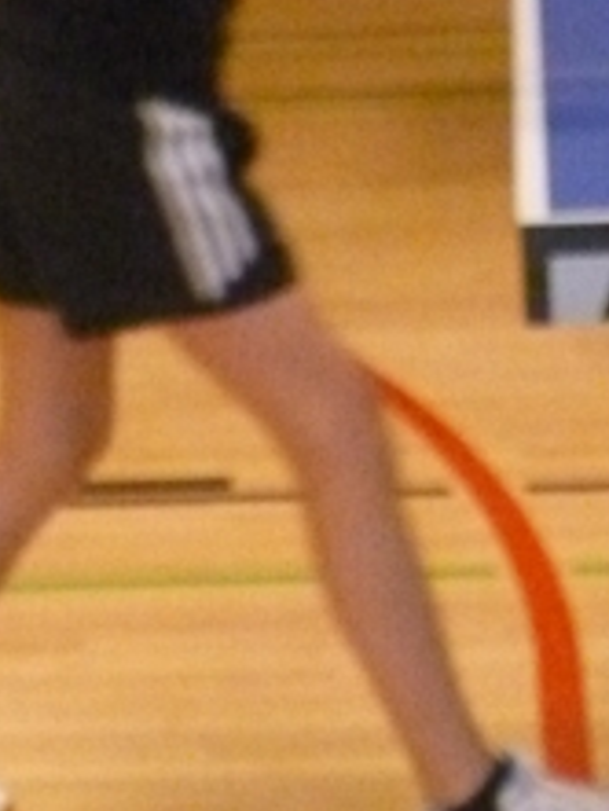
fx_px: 4968
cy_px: 136
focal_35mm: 212
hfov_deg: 7.0
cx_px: 411
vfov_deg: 9.3
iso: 1600
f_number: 5.4
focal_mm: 13.9
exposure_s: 1/60
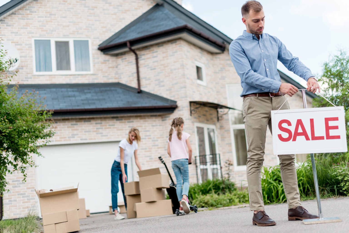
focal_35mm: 50
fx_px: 485
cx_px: 174
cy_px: 116
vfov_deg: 27.0
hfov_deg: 39.6
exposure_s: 1/2500
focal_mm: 50
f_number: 2.2
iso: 250
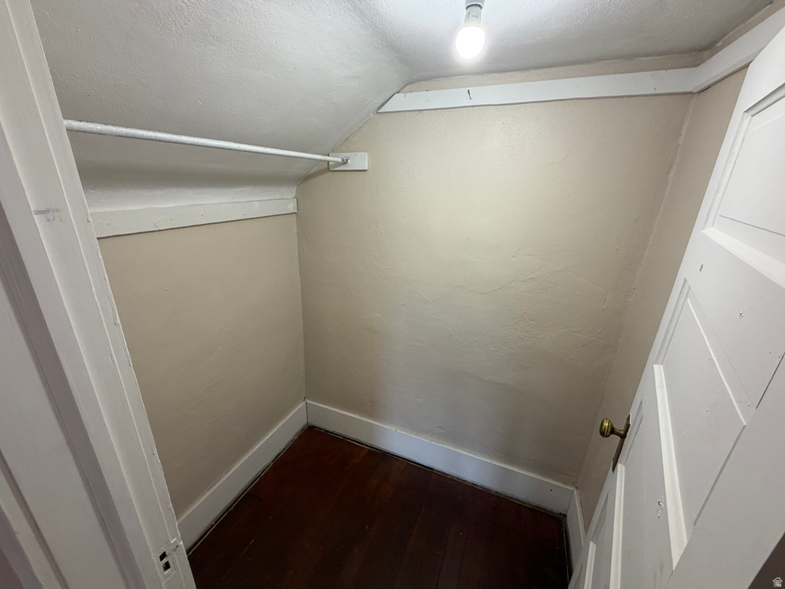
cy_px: 294
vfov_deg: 85.7
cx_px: 392
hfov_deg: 102.1
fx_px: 317
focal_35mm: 14
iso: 250
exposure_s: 1/120
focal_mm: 2.22
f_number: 2.2
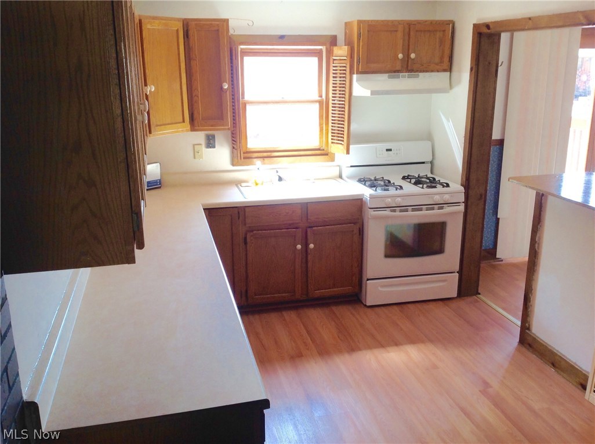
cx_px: 298
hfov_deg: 52.7
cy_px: 222
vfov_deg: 40.6
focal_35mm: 35
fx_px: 601
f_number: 2.4
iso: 64
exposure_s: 1/40
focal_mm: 4.28
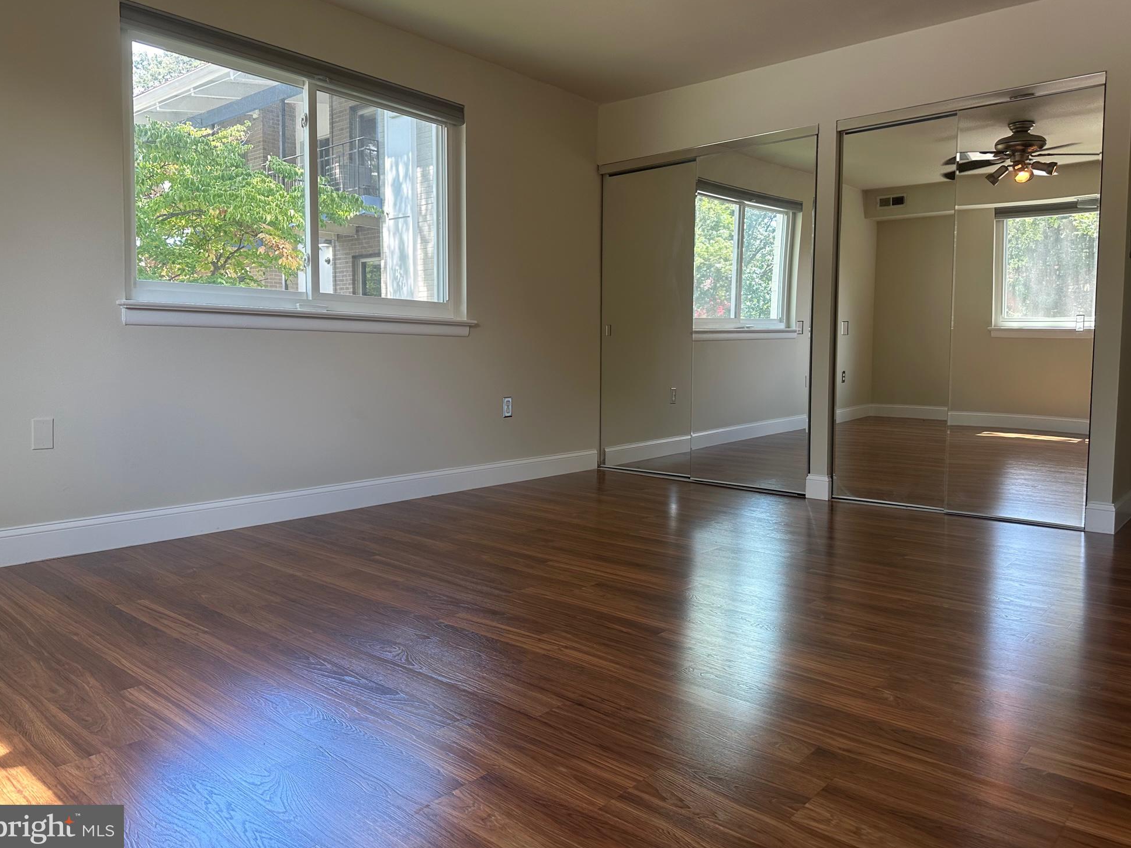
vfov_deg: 54.9
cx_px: 569
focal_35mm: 25
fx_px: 817
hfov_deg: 69.4
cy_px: 411
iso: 125
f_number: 1.78
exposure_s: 1/120
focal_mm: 6.86
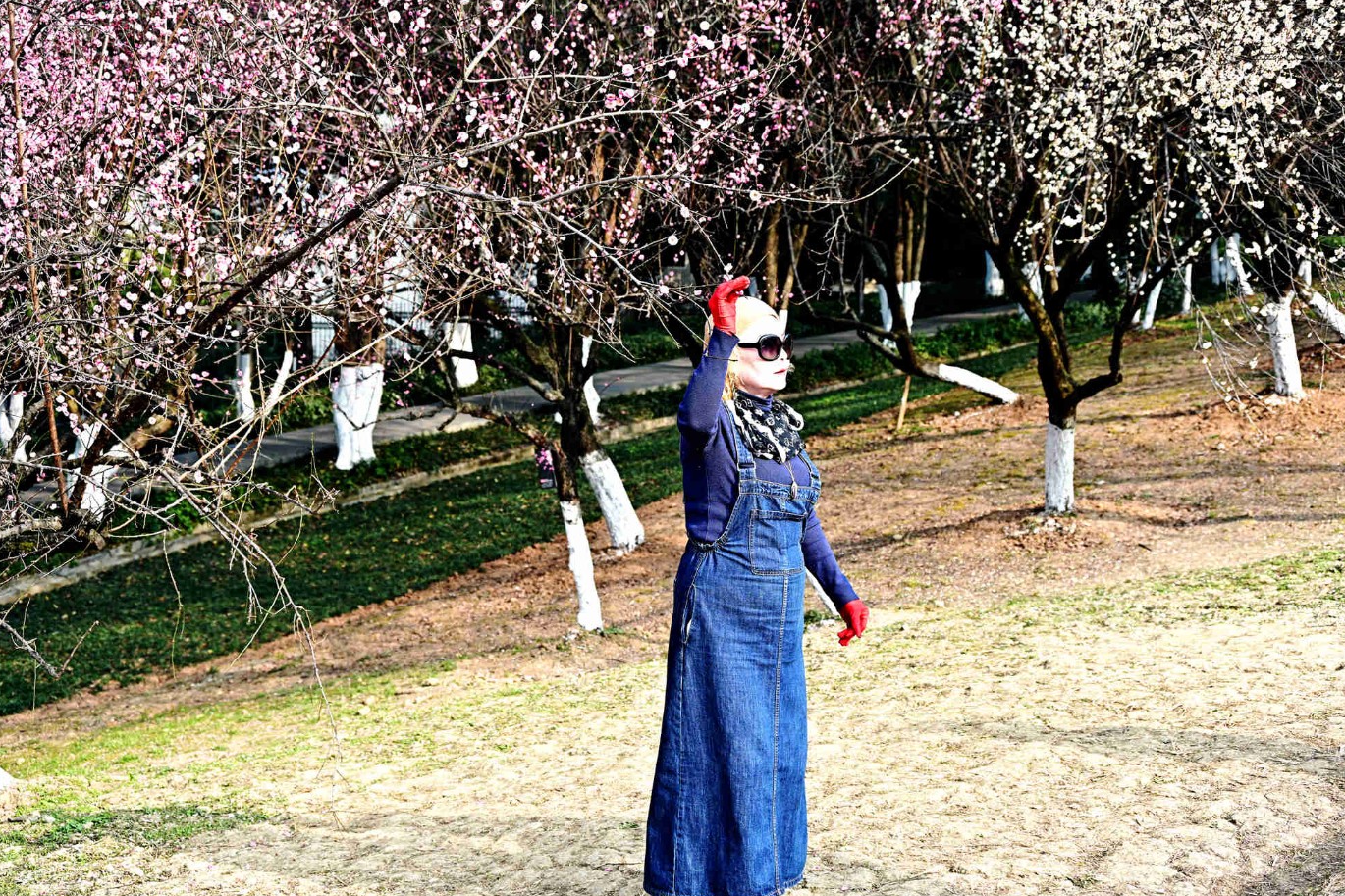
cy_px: 450
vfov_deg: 28.6
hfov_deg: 41.9
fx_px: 1756
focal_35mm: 47
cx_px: 679
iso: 220
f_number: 5.6
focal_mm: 46
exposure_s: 1/200
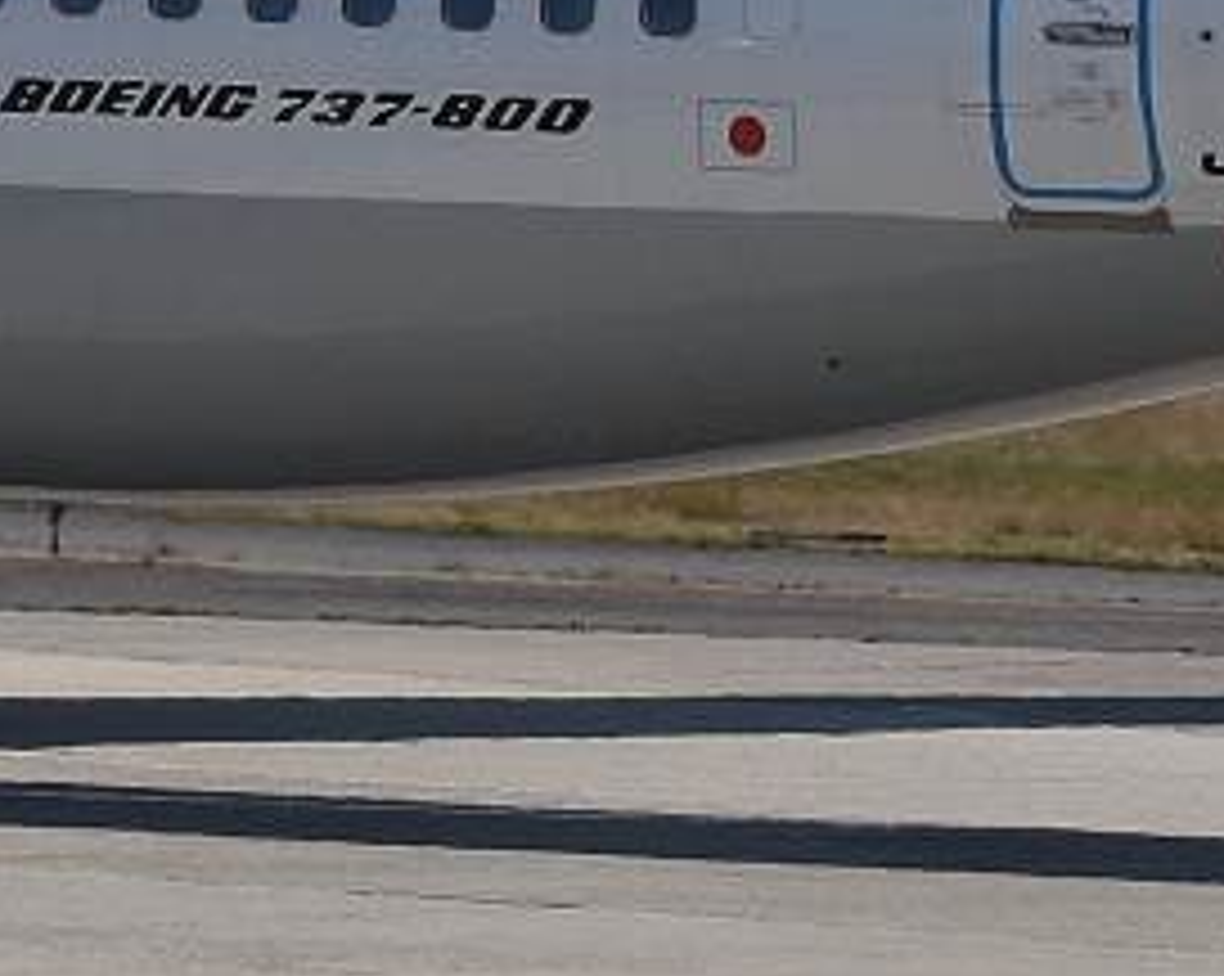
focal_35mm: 1492
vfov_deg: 1.0
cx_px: -914
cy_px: -193
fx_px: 53991
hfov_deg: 1.3
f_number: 9
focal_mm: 150
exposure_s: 1/1000
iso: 200
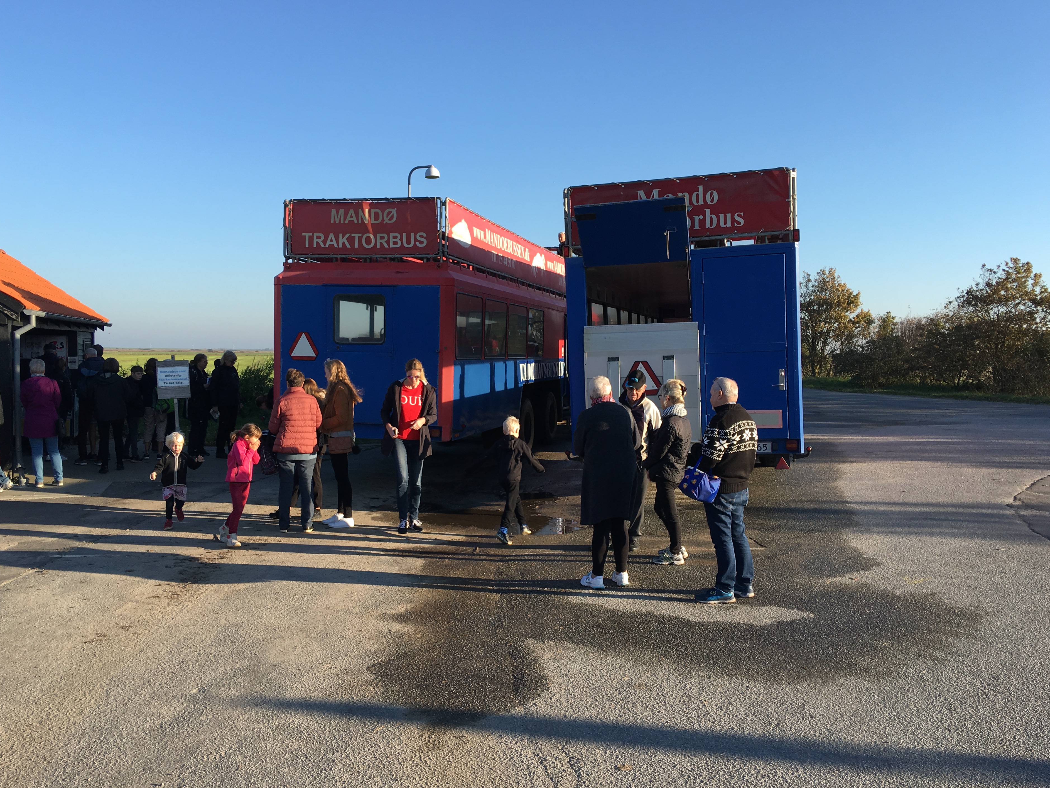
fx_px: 940
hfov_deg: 58.3
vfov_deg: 45.4
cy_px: 408
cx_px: 509
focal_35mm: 31
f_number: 2.2
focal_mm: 4.15
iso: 25
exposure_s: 1/620
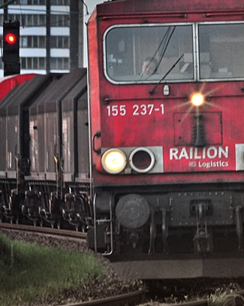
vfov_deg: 3.2
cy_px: 108
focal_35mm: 602
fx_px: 5440
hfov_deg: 2.6
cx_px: 161
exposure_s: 1/80
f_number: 5.6
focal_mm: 170
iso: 400
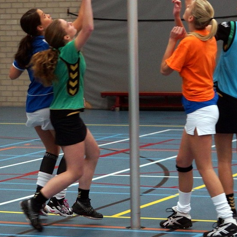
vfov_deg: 14.4
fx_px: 937
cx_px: 95
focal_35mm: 121
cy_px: 94
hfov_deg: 14.4
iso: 640
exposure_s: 1/160
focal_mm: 50
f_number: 2.8
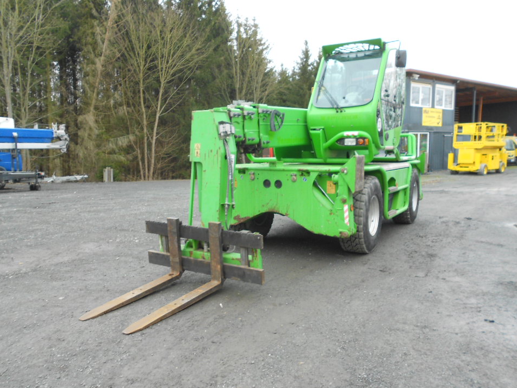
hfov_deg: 63.5
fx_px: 418
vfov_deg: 49.7
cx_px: 260
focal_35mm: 28
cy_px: 199
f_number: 3.2
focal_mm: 4.6
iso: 80
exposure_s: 1/80
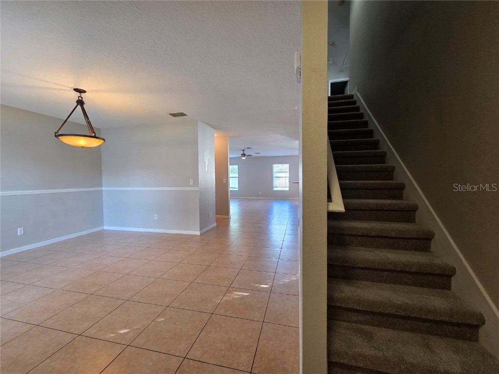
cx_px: 250
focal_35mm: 13
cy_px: 187
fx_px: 187
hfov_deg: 106.2
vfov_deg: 89.9
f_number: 2.2
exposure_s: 1/60
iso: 200
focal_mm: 2.2
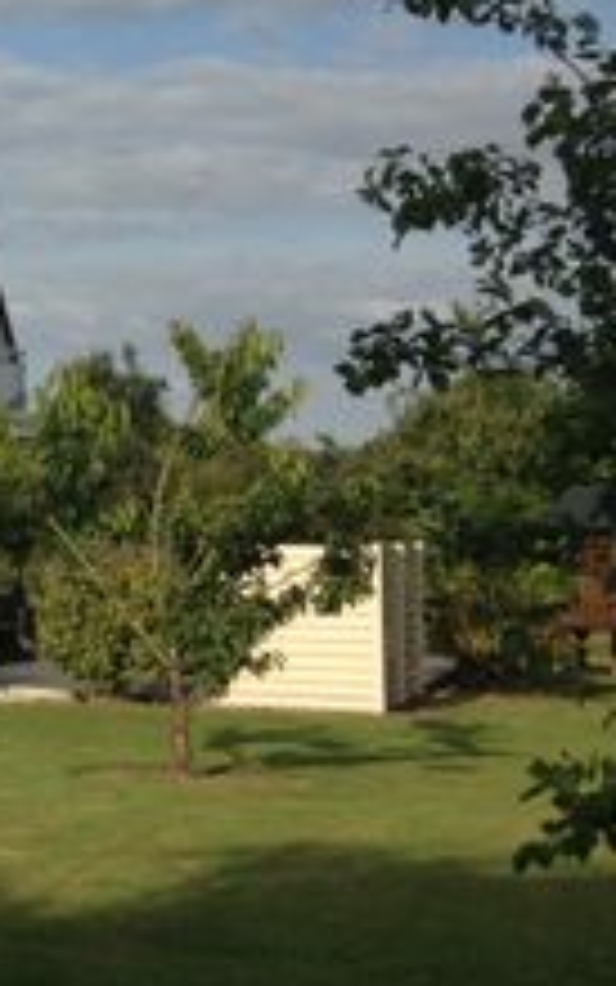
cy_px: 392
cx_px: -692
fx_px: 2577
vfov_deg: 21.6
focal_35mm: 96
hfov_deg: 11.9
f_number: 2.4
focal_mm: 4.12
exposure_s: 1/1869
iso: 50
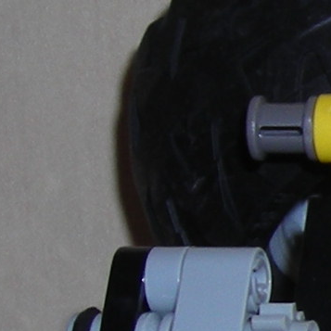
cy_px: 482
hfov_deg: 5.4
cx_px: 1270
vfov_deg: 6.1
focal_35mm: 286
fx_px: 3094
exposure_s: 1/60
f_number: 3.3
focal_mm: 6.8
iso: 50
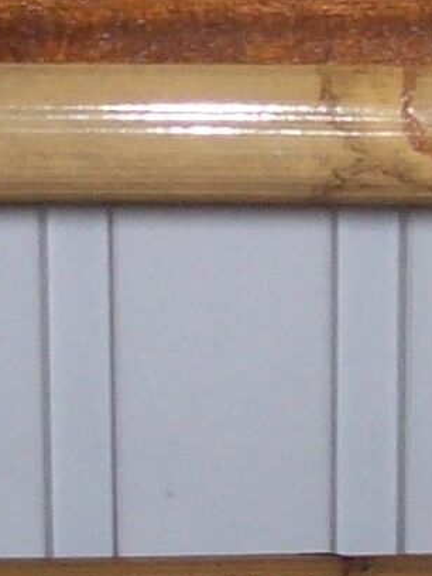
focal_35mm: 251
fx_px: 4177
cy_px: 99
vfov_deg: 7.9
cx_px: 296
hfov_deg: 5.9
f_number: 2.7
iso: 80
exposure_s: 1/64
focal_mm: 6
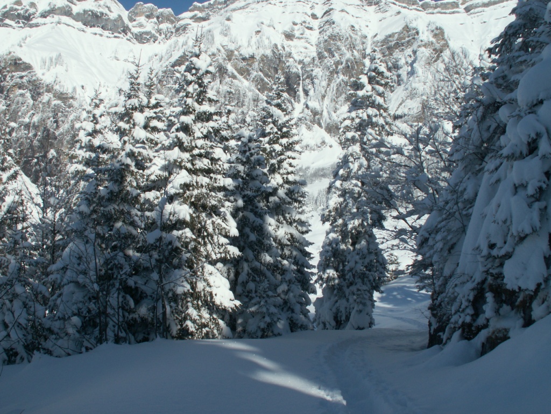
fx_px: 557
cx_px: 276
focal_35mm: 35
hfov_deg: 52.6
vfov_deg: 40.7
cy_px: 207
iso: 50
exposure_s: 1/400
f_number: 8
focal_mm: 5.86
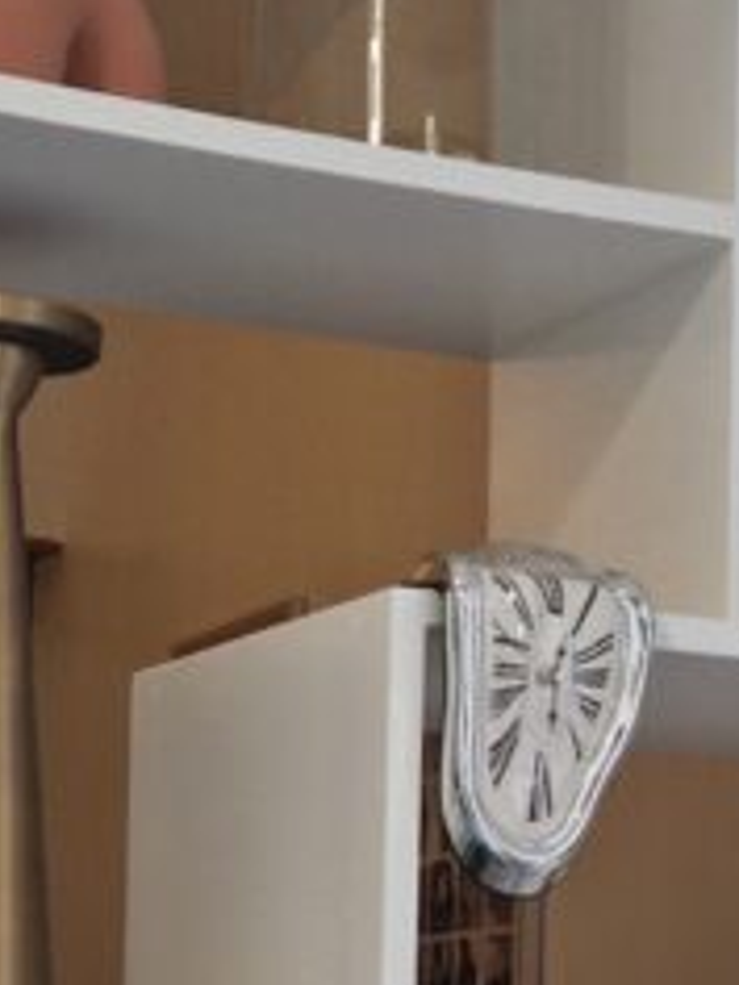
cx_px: 434
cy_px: 1018
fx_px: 2846
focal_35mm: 100
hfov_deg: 14.8
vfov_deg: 19.0
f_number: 1.8
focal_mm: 5.4
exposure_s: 1/180
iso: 64
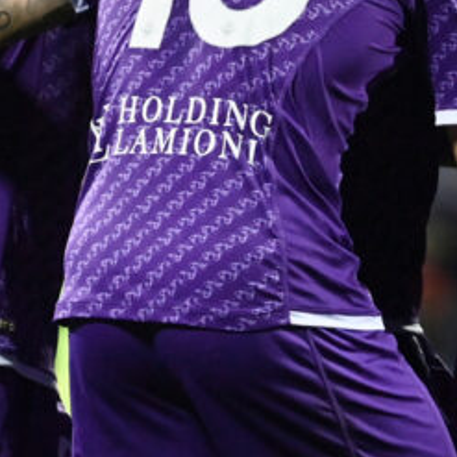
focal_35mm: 758
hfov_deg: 2.3
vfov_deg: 2.3
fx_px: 11322
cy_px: -37
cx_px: 583
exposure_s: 1/1600
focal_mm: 220
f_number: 4
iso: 2000
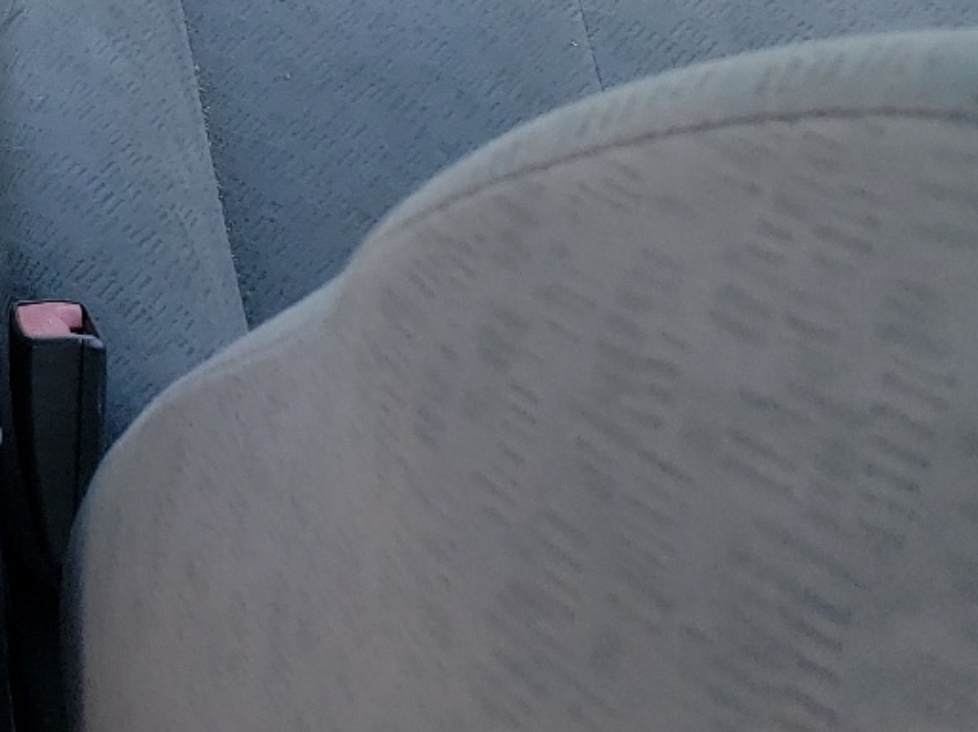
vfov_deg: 16.6
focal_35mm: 81
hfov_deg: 20.6
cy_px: -359
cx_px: -493
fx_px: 2287
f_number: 1.5
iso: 50
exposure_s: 1/250
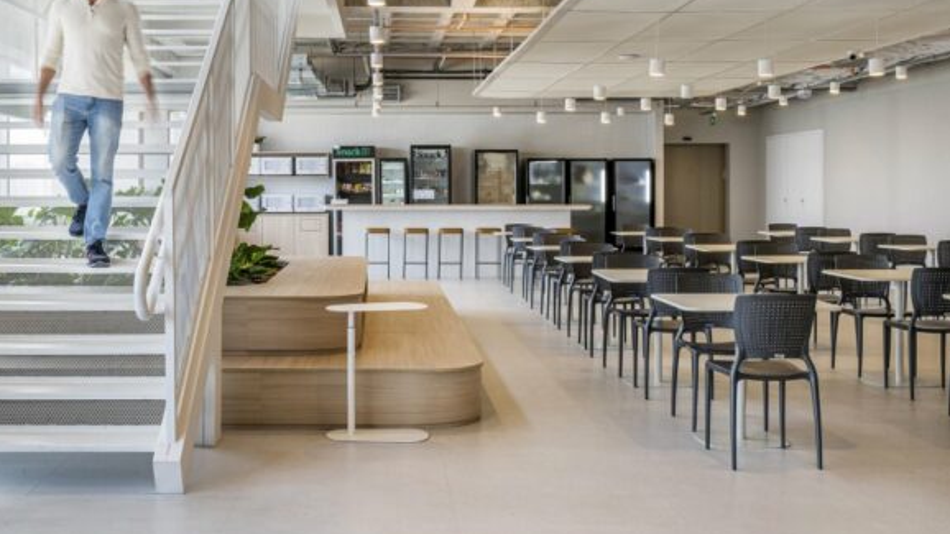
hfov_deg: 43.1
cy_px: 107
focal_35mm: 47
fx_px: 1184
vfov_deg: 25.0
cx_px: 312
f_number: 8
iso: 100
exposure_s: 1/3
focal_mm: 32
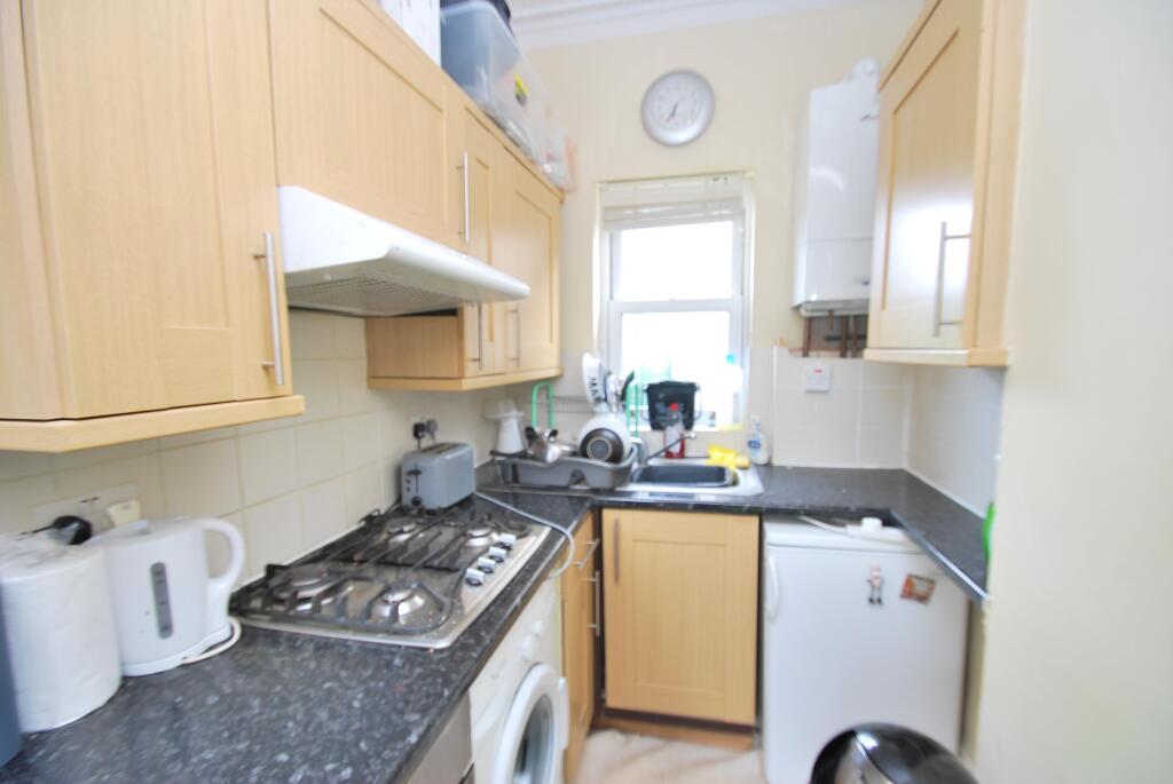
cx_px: 586
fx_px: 489
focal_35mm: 15
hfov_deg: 100.3
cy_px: 392
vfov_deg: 77.5
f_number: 3.5
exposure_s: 1/40
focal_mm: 10
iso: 200
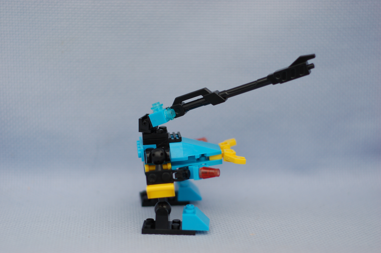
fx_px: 793
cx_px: 190
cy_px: 126
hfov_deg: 27.0
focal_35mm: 75
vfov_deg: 18.1
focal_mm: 50
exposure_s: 1/640
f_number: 2.8
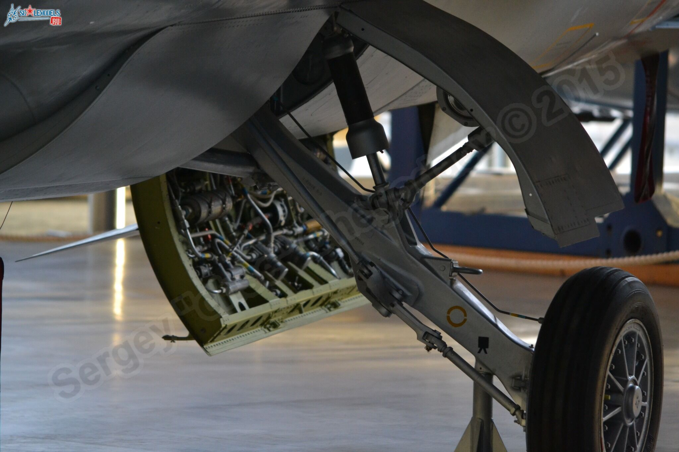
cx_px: 340
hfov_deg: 7.0
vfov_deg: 4.7
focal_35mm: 292
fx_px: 5516
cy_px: 226
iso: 1400
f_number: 5
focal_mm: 195
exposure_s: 1/125
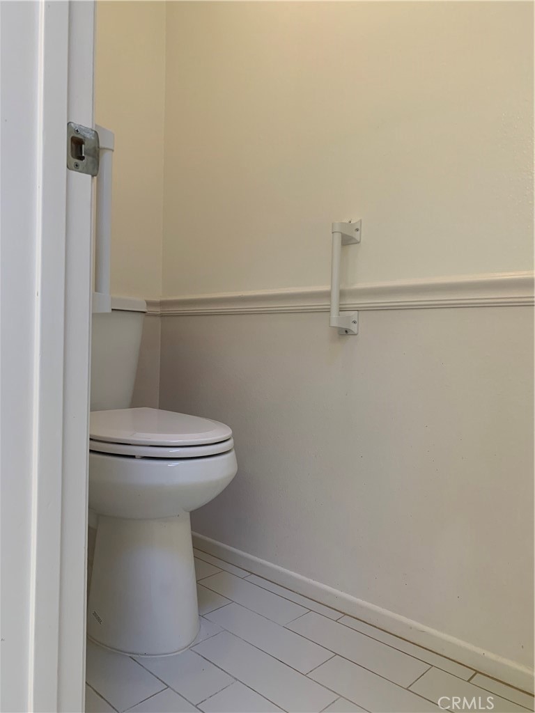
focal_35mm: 26
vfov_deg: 67.3
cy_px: 356
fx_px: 536
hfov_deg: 53.1
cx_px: 268
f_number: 1.8
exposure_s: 1/60
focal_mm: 4.25
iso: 80
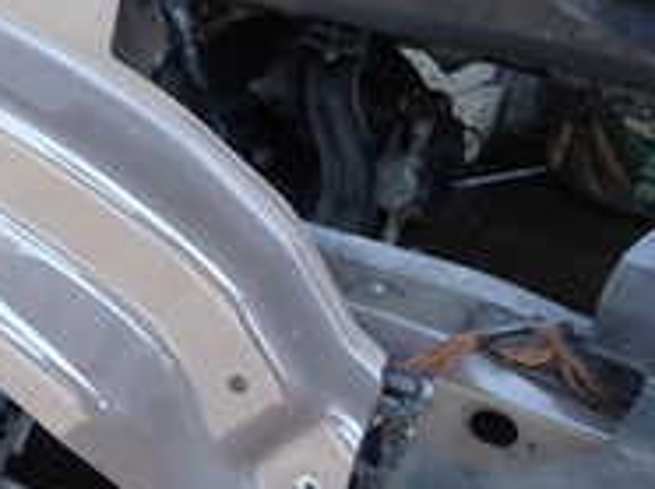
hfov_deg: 17.8
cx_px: -370
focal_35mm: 97
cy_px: 25
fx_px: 1833
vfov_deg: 15.0
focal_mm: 5.4
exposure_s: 1/100
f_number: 2.3
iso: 100
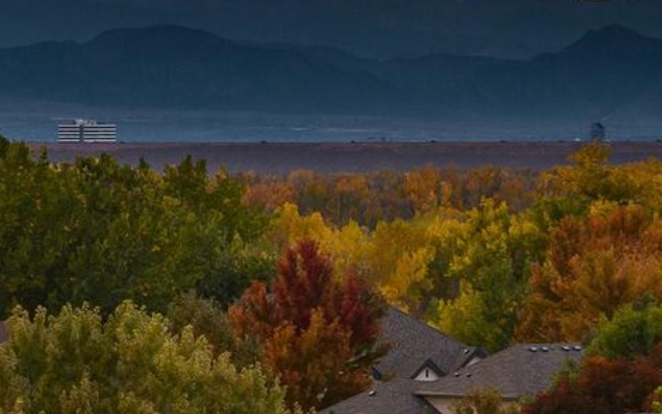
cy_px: 501
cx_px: 199
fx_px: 8103
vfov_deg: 2.9
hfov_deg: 4.7
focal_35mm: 449
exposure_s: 1/120
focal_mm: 30.71
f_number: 3.4
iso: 400
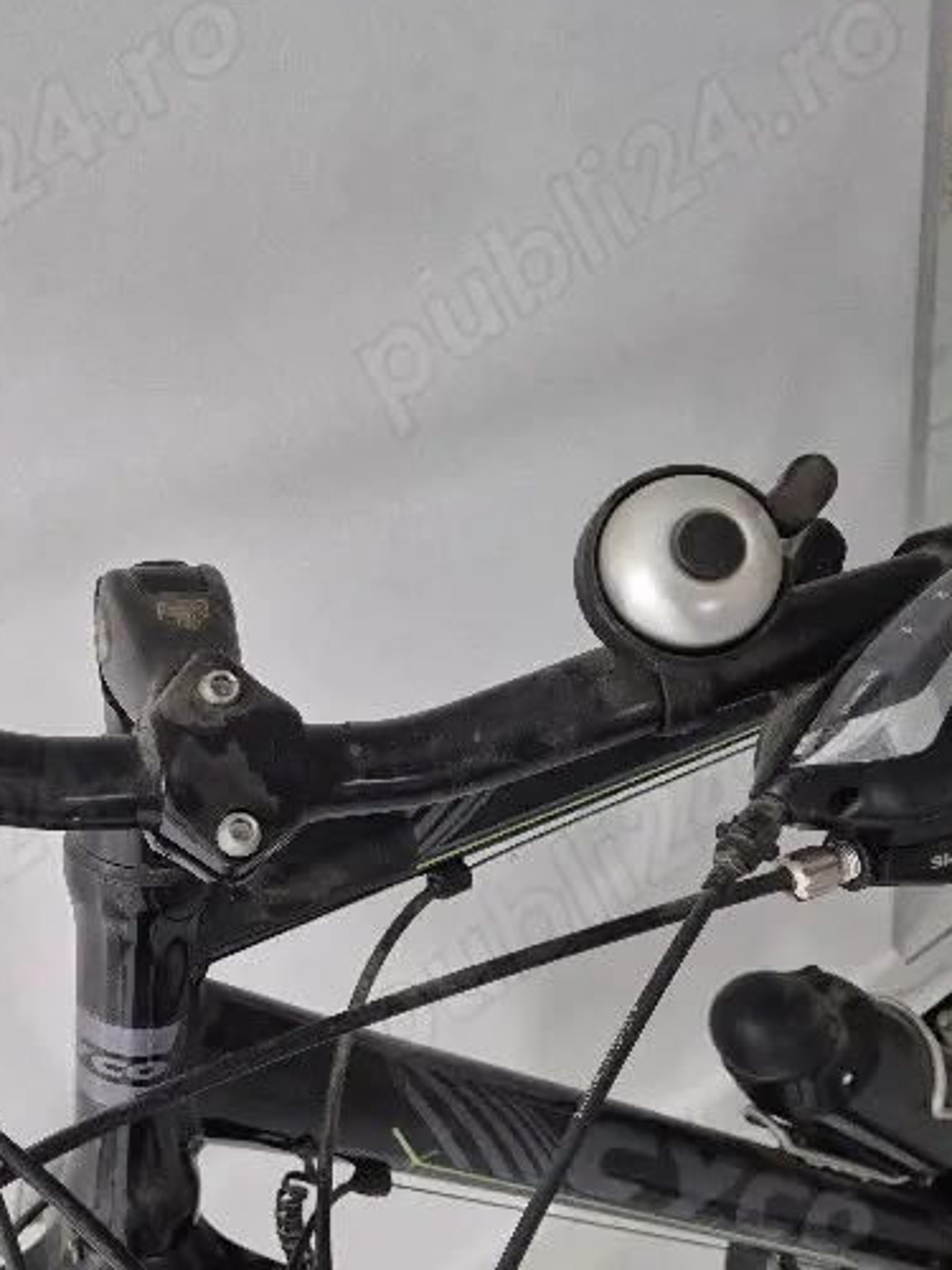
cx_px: 137
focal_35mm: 46
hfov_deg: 30.4
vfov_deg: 40.5
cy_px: 881
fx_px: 1687
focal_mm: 5.4
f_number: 1.8
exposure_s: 1/100
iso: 400
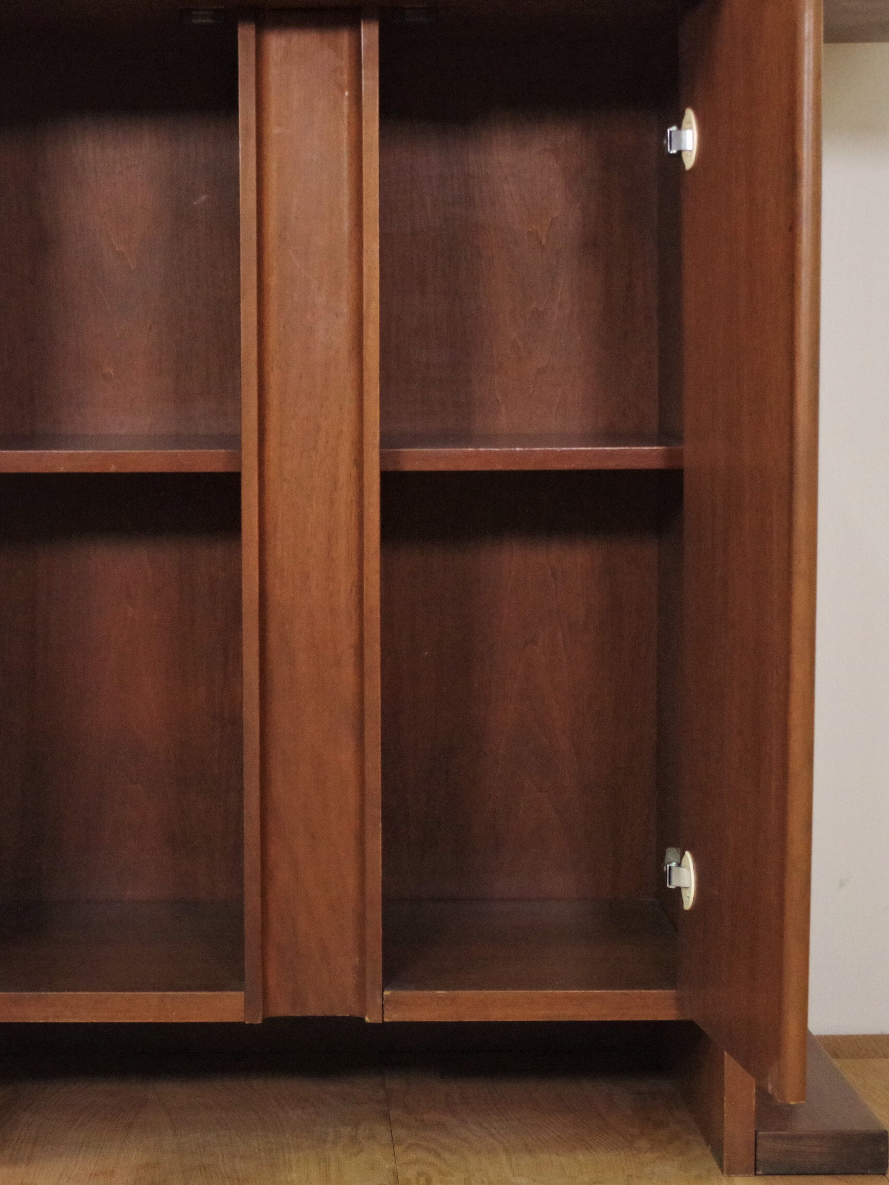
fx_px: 2773
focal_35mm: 81
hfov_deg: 18.1
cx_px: 250
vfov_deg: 24.1
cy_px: 589
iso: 3200
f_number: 4.5
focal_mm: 35
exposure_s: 1/80
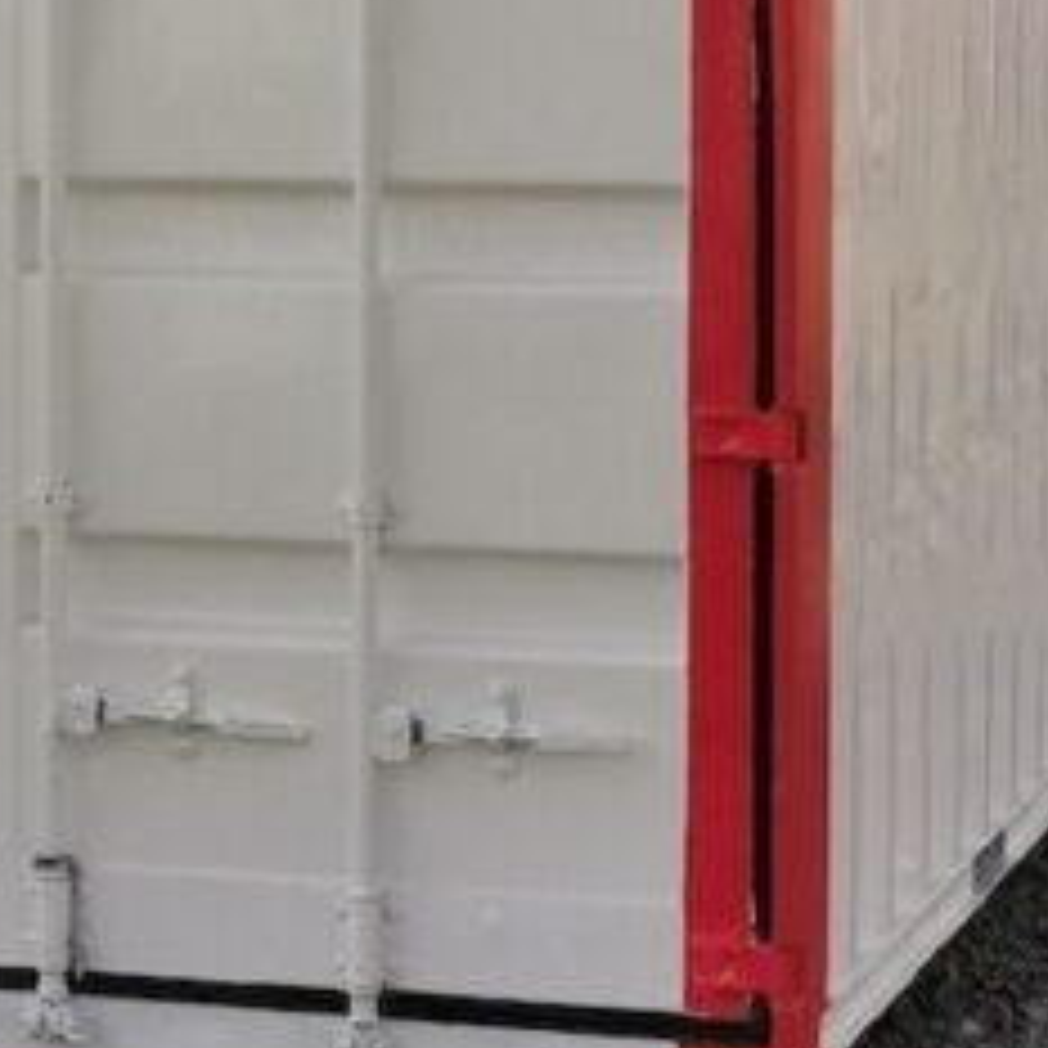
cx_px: 216
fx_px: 4487
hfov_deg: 13.3
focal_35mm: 131
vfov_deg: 13.3
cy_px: 324
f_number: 2.8
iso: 50
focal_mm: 5.56
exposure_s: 1/1783
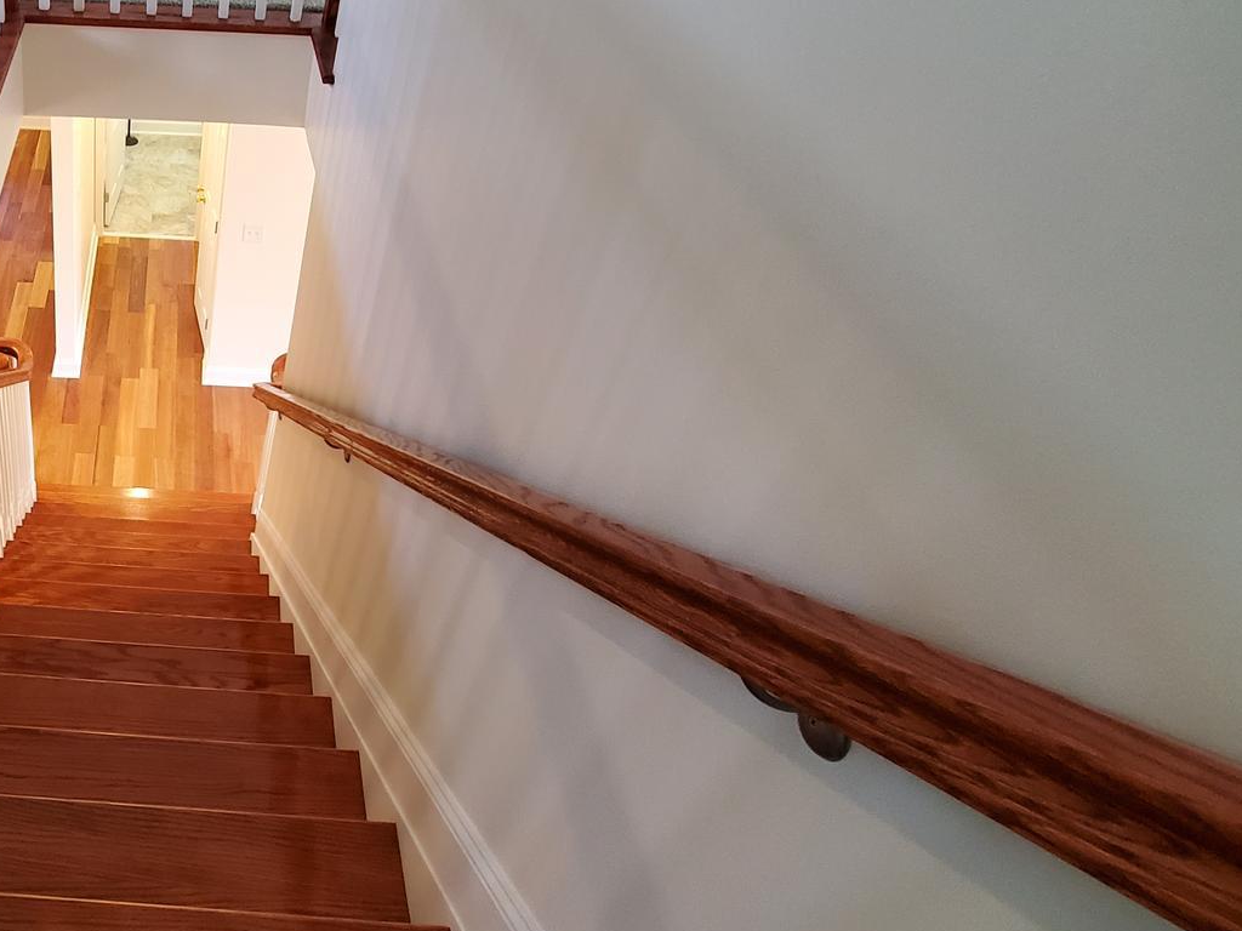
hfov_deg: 57.6
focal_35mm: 26
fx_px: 933
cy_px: 387
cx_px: 120
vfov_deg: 52.8
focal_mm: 1.8
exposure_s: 1/39
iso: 500
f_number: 2.2
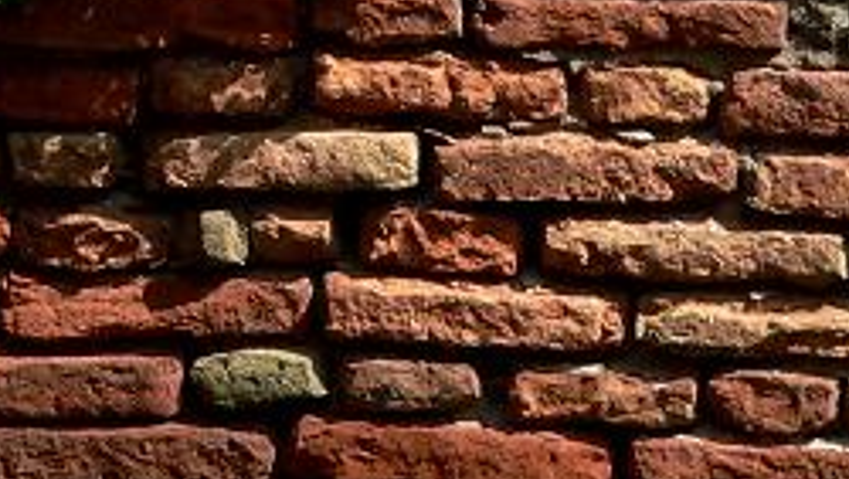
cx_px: -48
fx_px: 9349
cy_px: -540
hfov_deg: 5.2
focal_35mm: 415
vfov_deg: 2.9
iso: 80
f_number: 4.6
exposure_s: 1/500
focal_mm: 15.5
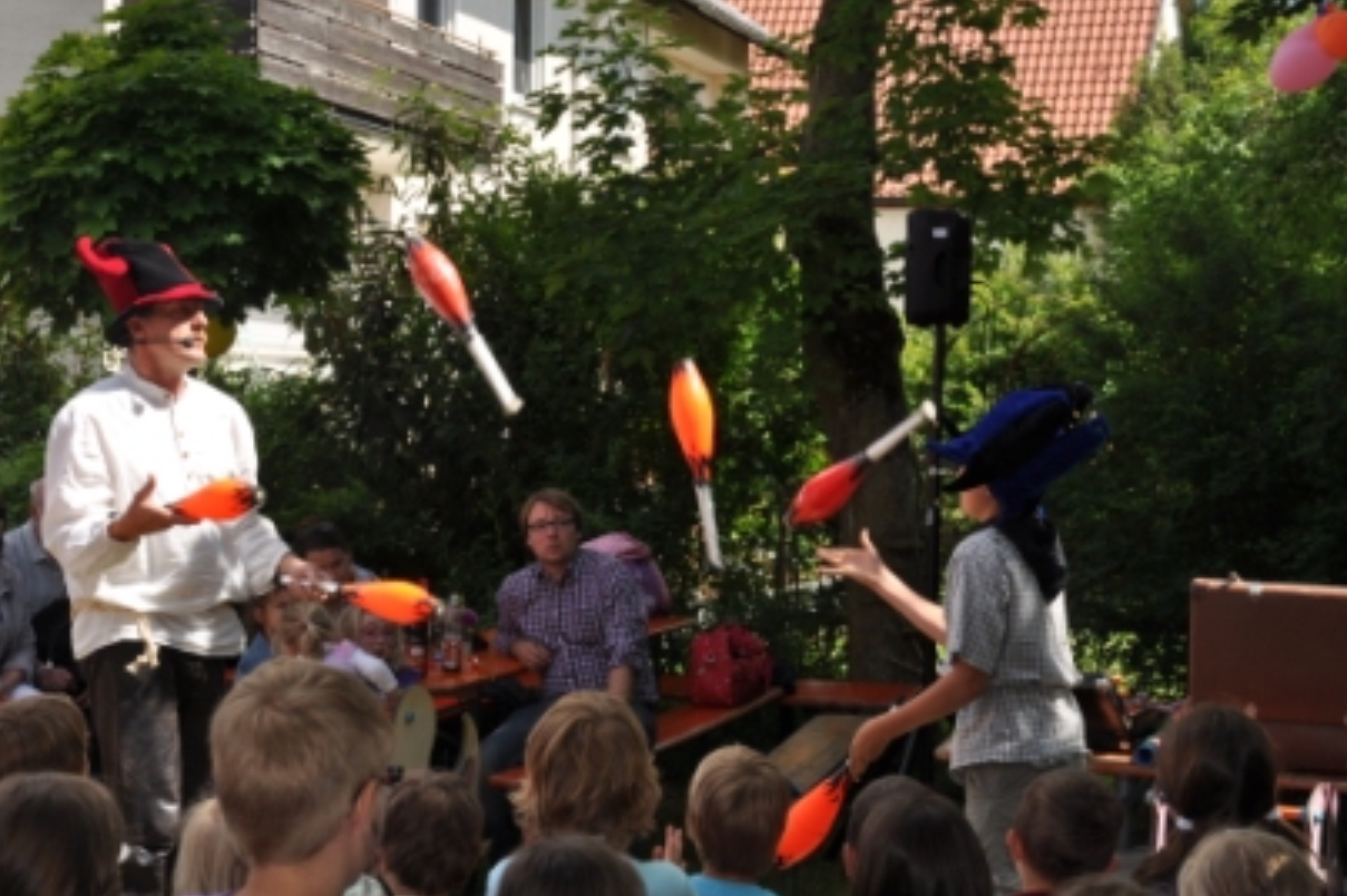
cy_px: 421
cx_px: 665
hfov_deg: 25.4
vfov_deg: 17.0
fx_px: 2991
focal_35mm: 80
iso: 200
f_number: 11
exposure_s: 1/200
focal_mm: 48
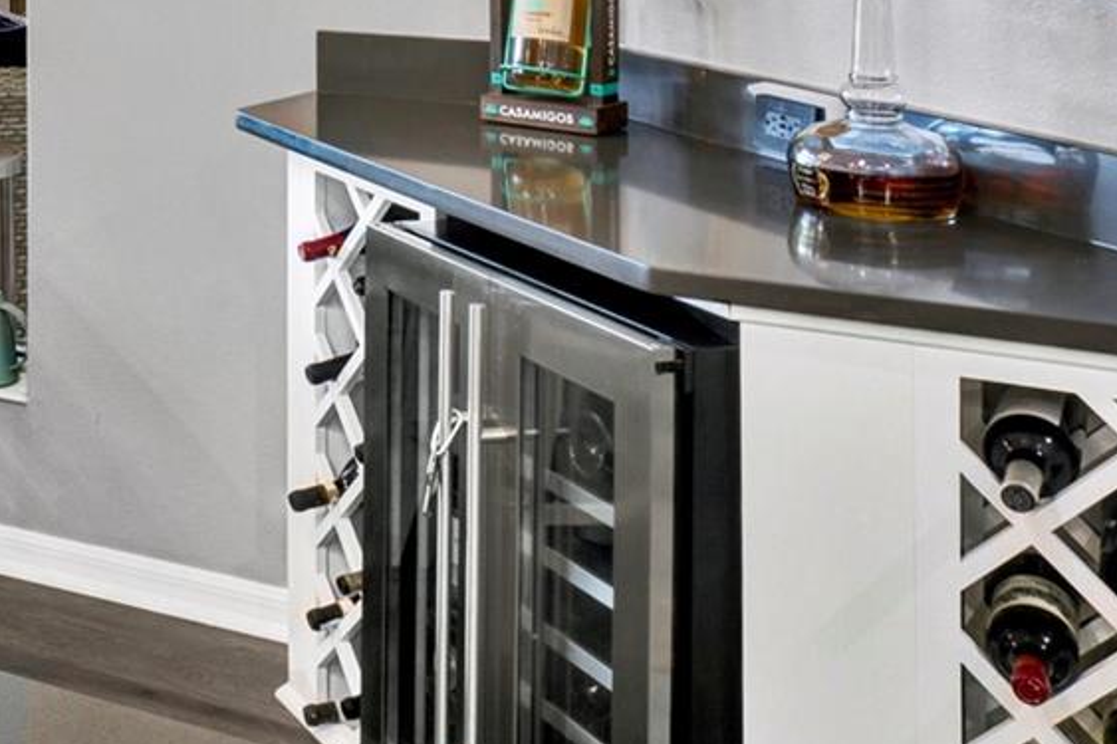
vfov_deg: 22.2
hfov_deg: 30.9
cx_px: -196
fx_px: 1719
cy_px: -186
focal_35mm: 55
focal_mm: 13
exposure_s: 1
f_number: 16
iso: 100
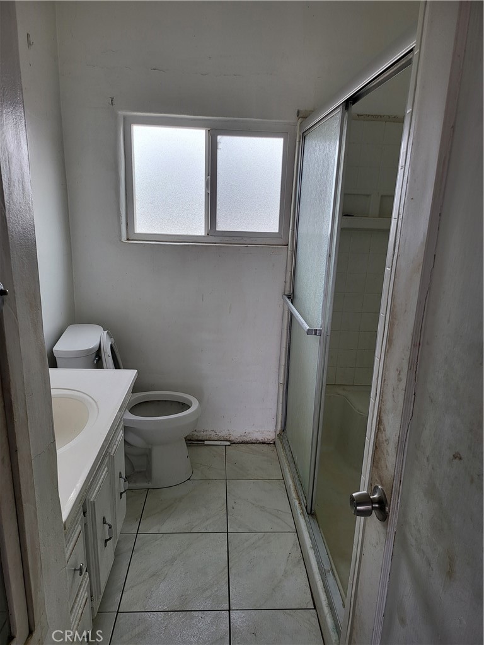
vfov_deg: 71.6
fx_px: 447
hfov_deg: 56.8
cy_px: 322
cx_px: 242
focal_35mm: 24
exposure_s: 1/120
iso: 50
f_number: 1.8
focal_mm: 5
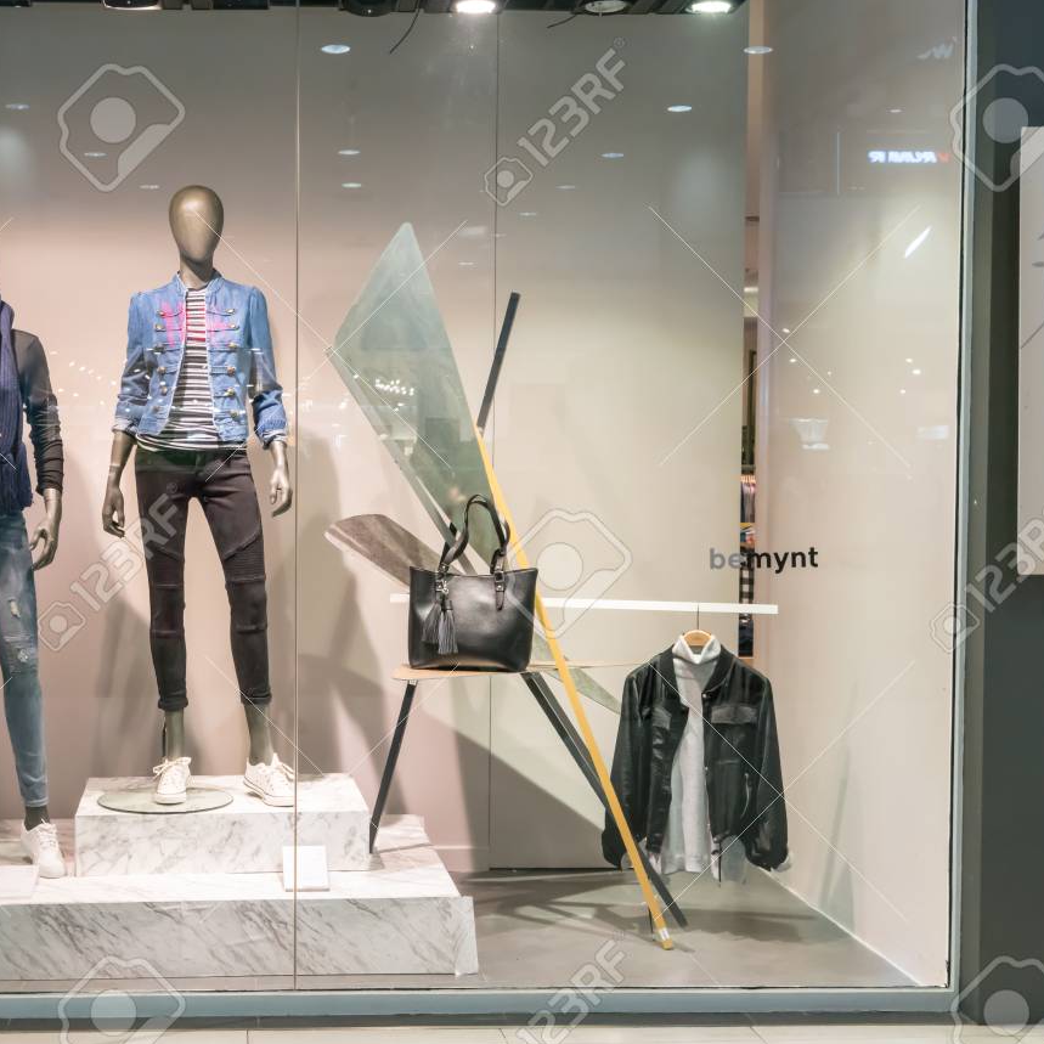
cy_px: 524
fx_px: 1535
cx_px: 334
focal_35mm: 45
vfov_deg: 37.6
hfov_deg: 37.1
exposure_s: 1/60
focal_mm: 35
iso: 3200
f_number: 10
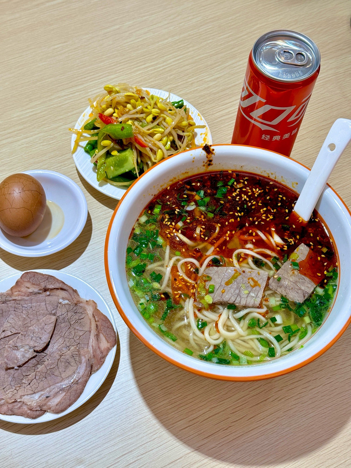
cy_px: 234
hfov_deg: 30.3
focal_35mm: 48
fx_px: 649
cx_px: 176
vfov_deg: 39.7
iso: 64
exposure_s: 1/137
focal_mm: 6.76
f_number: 1.78
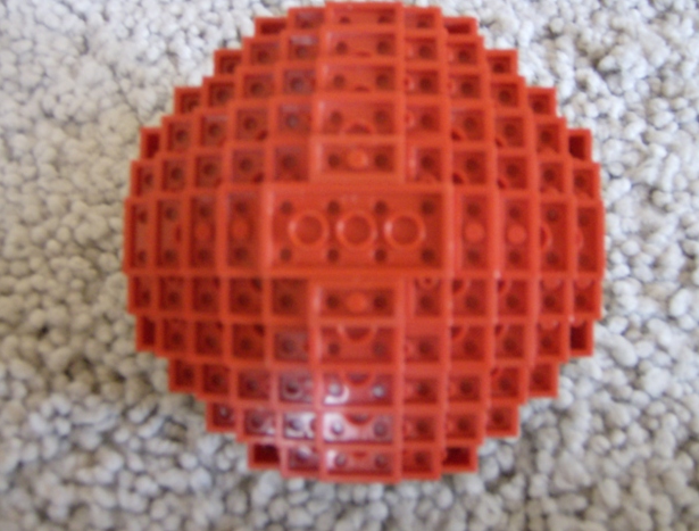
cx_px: 355
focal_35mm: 41
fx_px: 832
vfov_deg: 35.3
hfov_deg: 45.6
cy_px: 230
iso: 200
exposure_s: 1/3.99
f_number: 2.8
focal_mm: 6
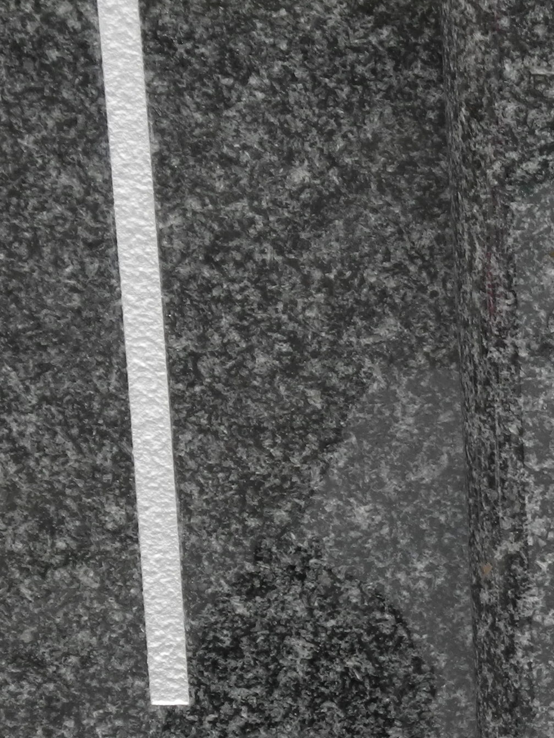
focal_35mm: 256
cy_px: 615
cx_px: 996
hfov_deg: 5.7
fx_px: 5463
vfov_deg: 7.7
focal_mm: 20.1
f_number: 4.5
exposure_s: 1/160
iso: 100
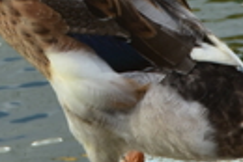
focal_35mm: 1380
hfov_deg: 1.5
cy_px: -74
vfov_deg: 1.0
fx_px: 9325
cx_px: 17
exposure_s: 1/125
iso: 125
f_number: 11
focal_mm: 200
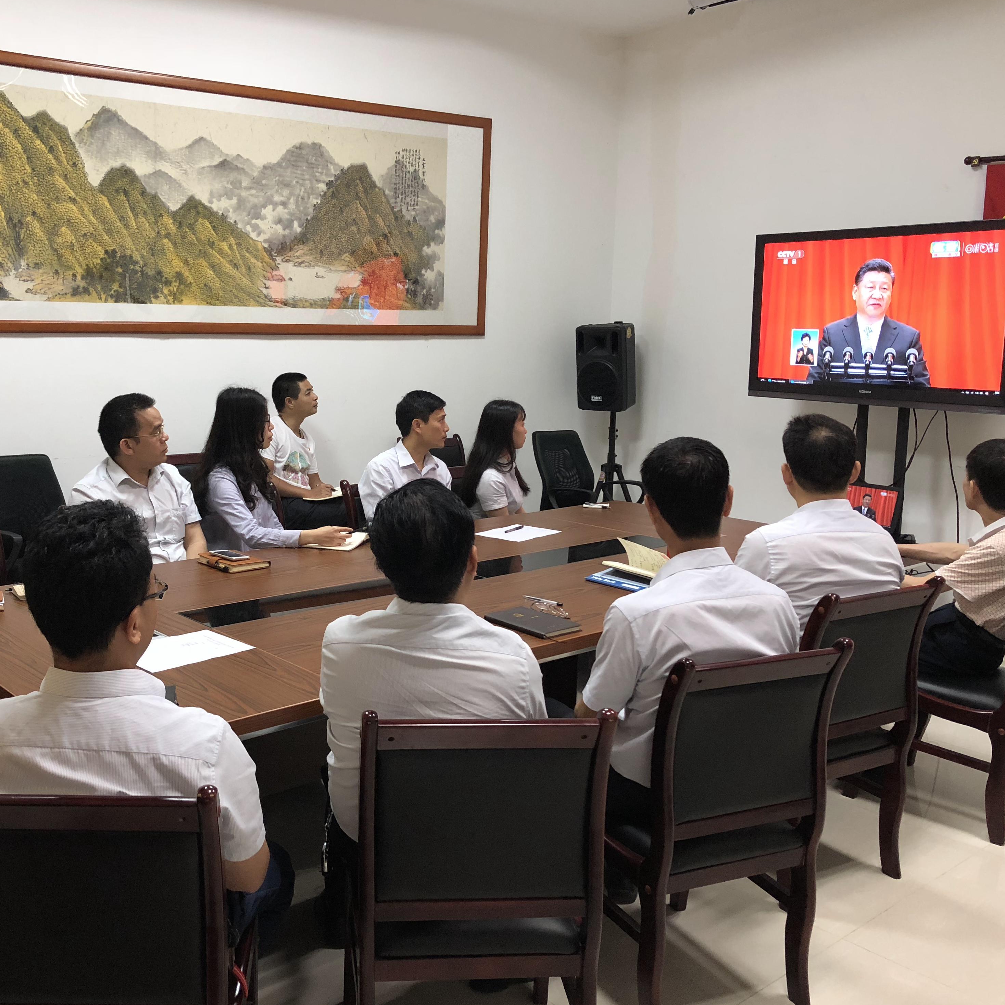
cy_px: 508
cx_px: 361
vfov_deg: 48.4
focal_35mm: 34
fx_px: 1117
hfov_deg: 47.9
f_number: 1.8
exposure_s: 1/17
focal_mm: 3.99
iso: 50
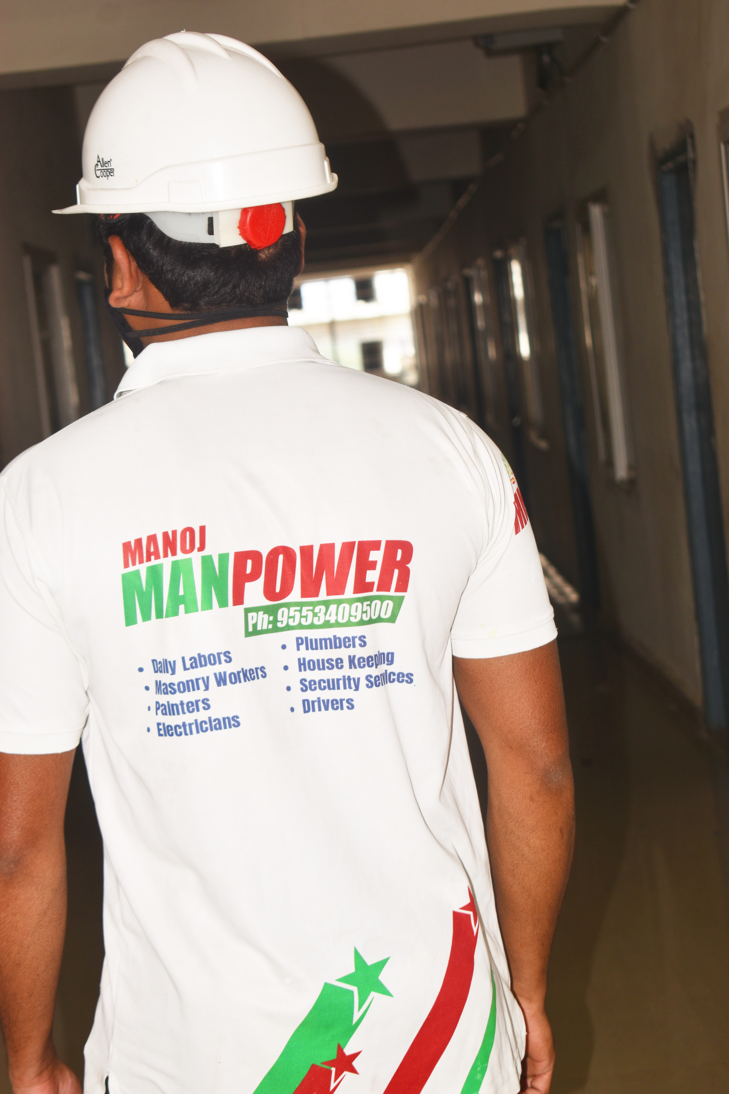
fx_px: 2278
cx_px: 364
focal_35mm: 75
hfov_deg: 18.2
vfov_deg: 27.0
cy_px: 547
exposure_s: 1/200
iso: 100
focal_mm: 50
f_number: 5.6
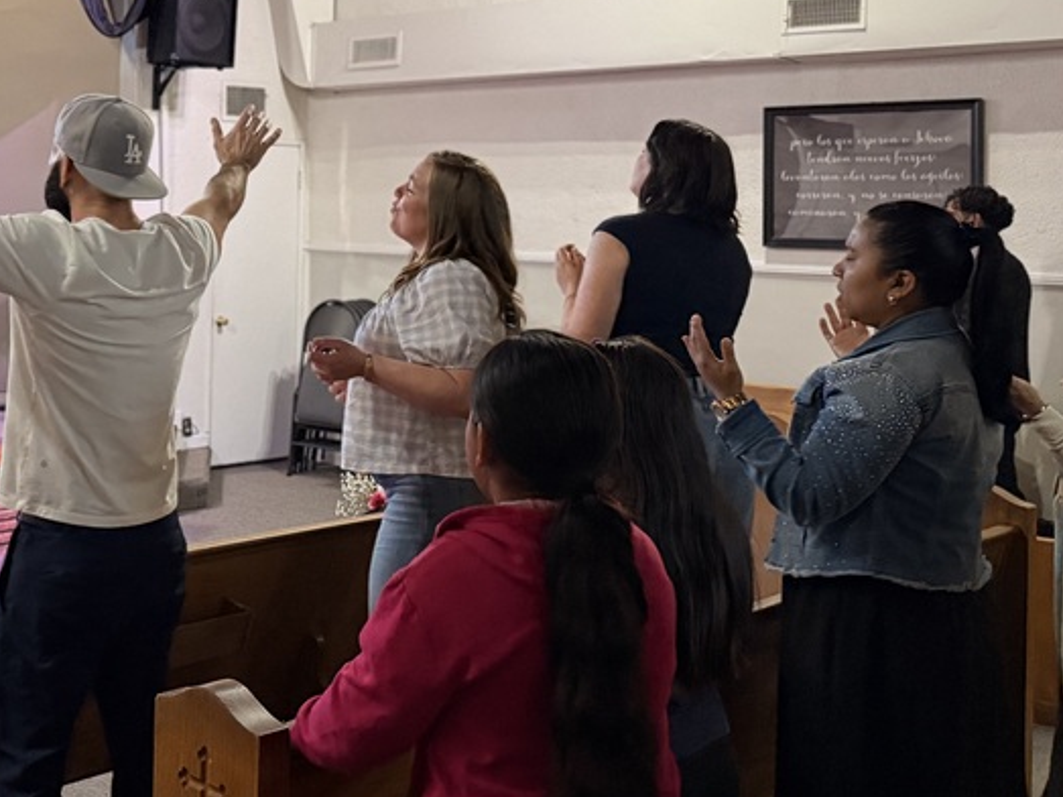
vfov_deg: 29.7
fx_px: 1474
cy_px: 183
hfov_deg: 37.8
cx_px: 174
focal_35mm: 48
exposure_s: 1/60
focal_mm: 6.76
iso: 640
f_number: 1.78
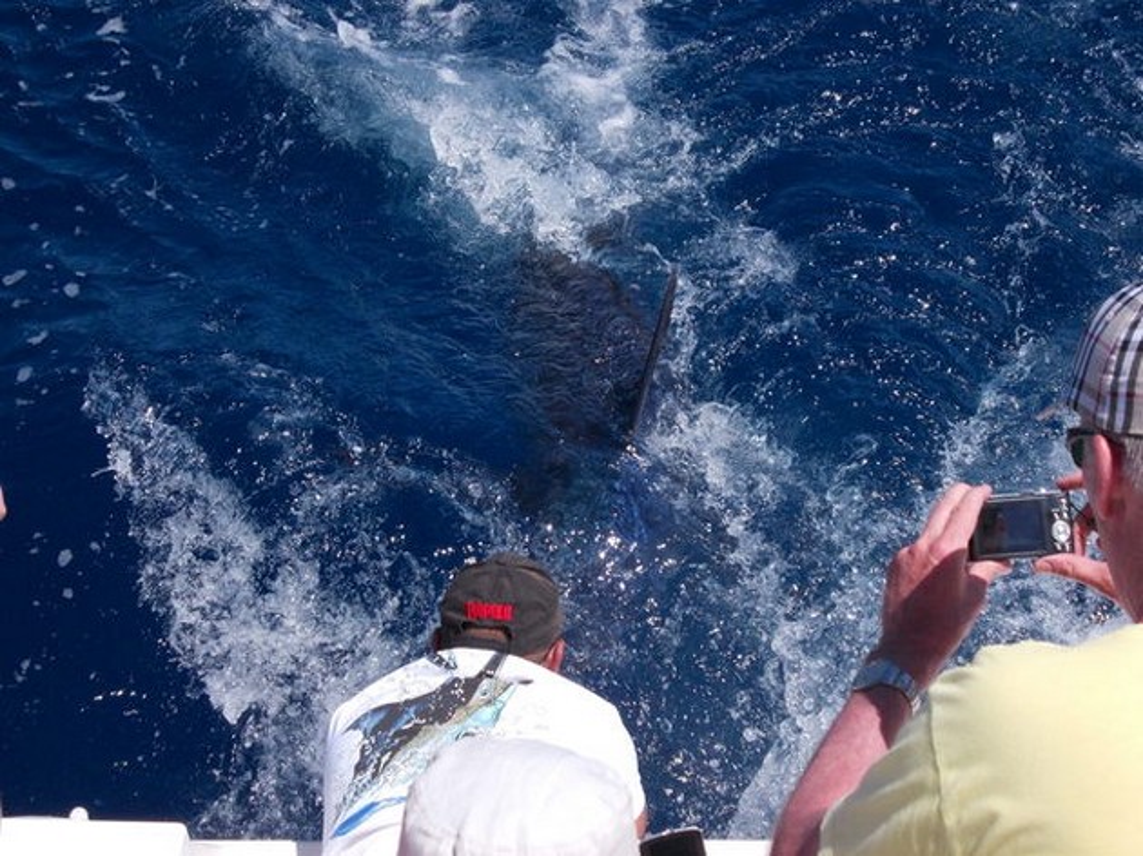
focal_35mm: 82
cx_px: 572
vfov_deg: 18.0
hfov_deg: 23.8
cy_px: 428
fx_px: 2707
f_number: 4.8
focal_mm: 11.6
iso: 80
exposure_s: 1/500
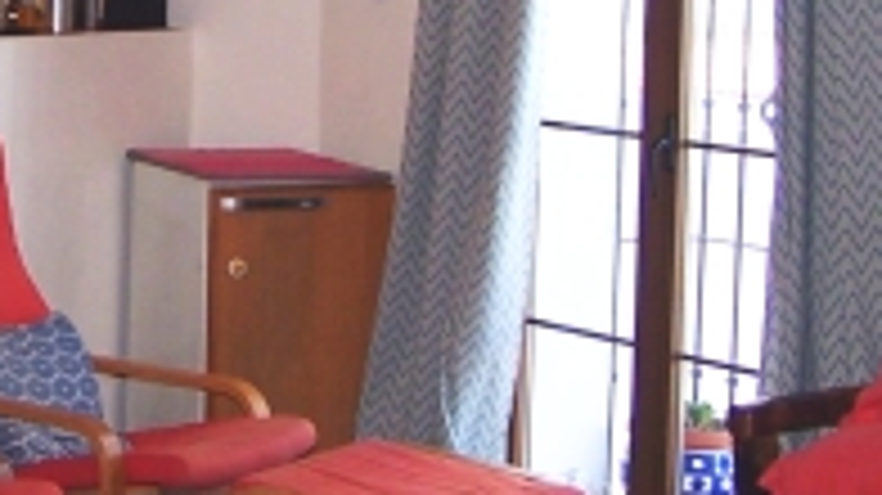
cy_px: 0
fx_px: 3156
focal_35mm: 135
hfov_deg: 15.8
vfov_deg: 8.9
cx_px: 198
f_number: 2.8
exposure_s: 1/60
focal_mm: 6.3
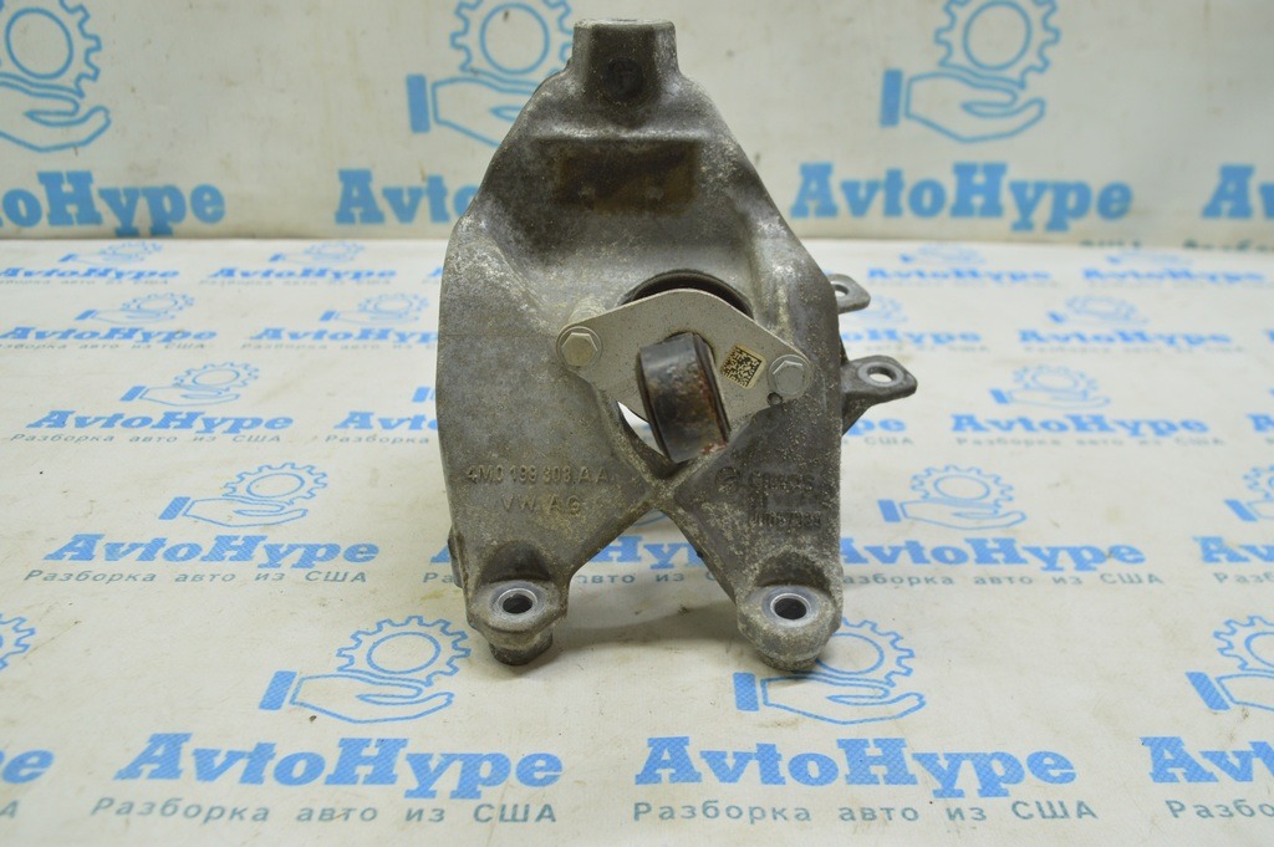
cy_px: 424
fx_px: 1167
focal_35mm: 33
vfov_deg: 39.9
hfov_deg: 57.3
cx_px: 637
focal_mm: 22
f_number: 5.6
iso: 400
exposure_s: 1/20
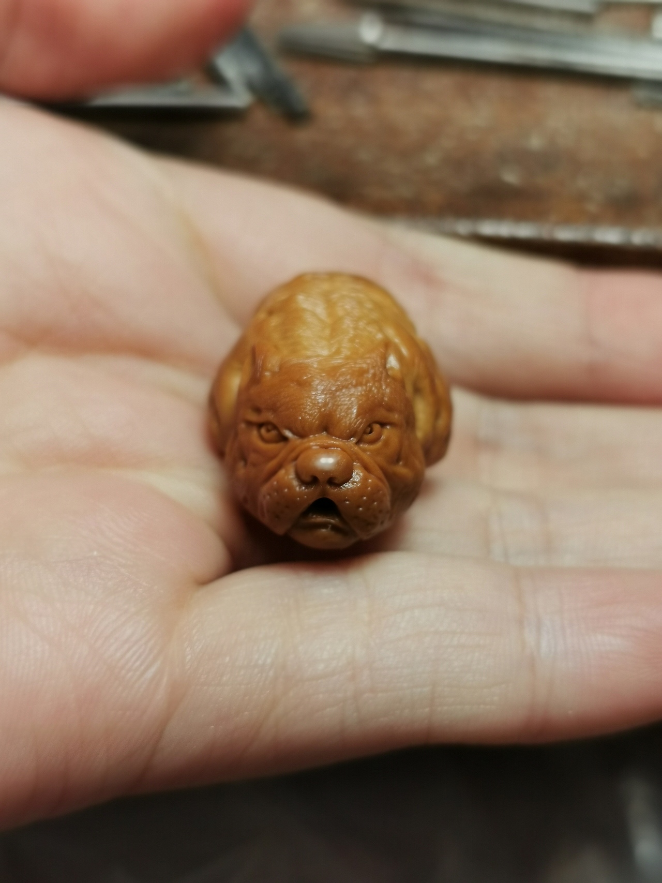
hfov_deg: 27.0
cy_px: 442
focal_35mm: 54
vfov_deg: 35.5
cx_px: 331
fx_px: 1377
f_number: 4
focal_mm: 5.56
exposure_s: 1/162
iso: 50
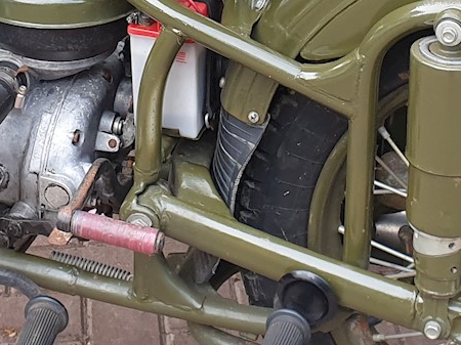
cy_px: -123
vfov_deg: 12.8
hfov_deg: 17.7
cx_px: 182
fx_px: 1477
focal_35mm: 111
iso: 100
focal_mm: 4.3
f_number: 2.4
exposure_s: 1/120
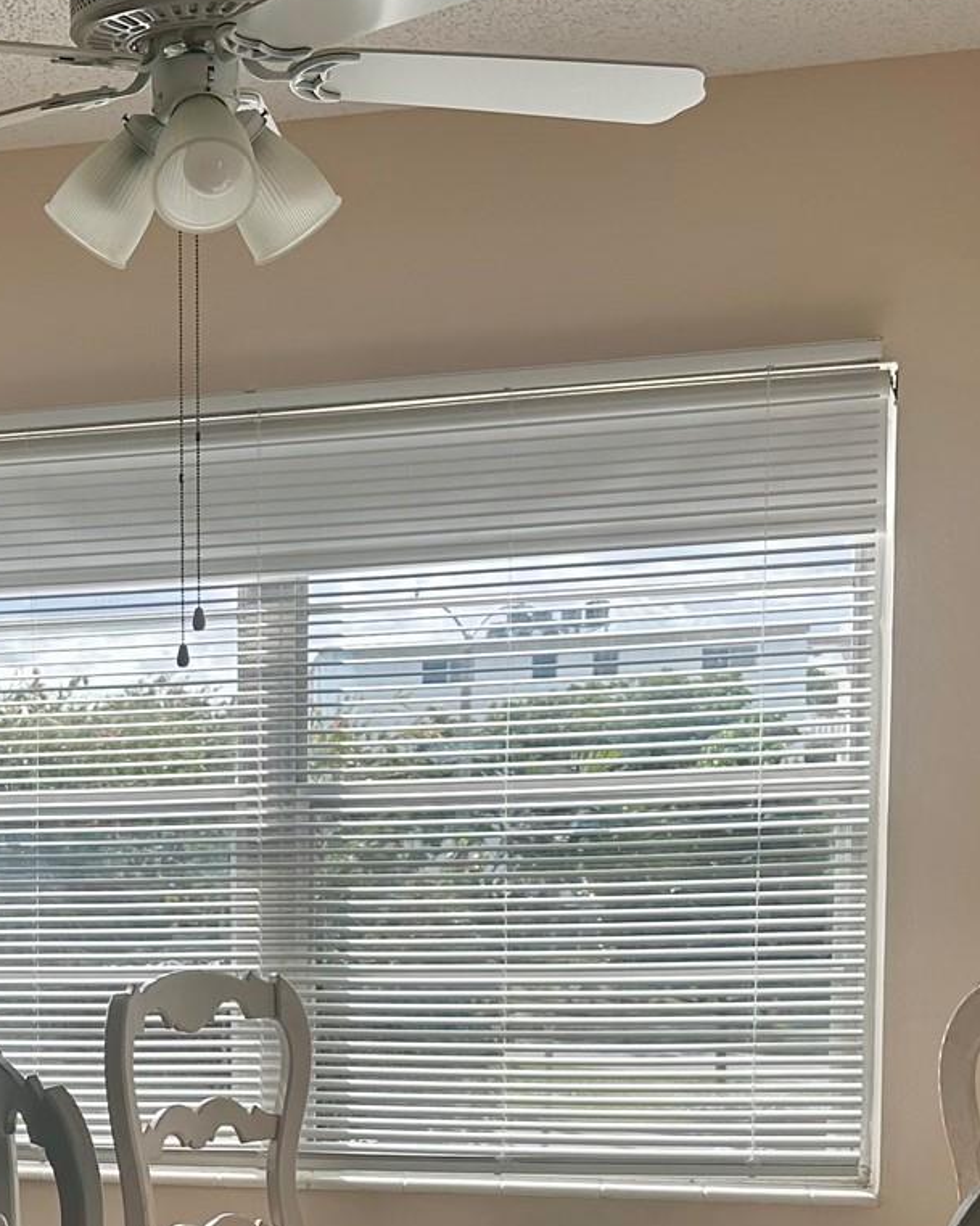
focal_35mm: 63
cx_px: -72
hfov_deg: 22.9
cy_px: 1057
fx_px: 2285
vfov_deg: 29.1
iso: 80
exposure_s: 1/1613
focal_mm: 6.86
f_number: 1.78
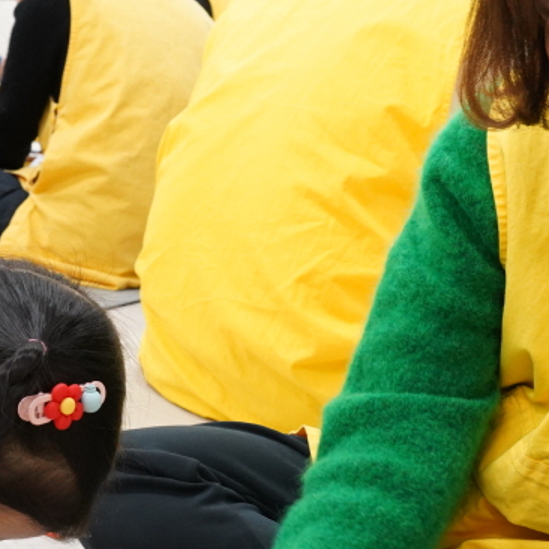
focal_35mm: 78
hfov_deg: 22.2
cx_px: 236
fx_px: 1400
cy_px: 333
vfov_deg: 22.2
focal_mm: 28
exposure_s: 1/40
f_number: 7.1
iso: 2500
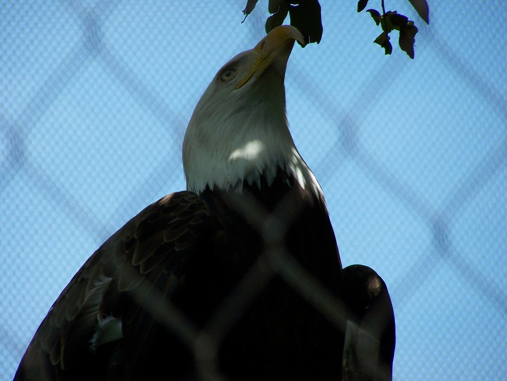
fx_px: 5568
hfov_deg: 5.2
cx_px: 254
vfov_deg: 3.9
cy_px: 190
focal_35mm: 380
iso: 80
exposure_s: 1/640
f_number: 3.7
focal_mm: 63
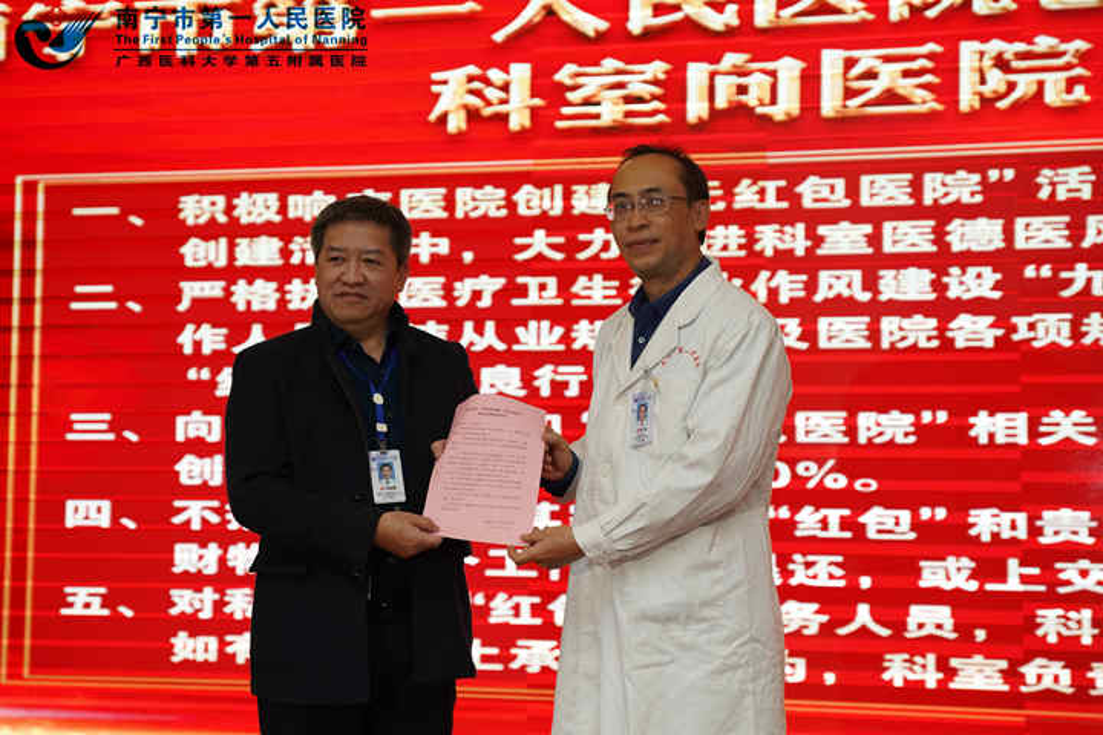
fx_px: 2145
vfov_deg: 19.5
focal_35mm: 70
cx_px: 552
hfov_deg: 28.8
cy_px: 368
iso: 1000
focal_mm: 70
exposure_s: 1/250
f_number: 3.5
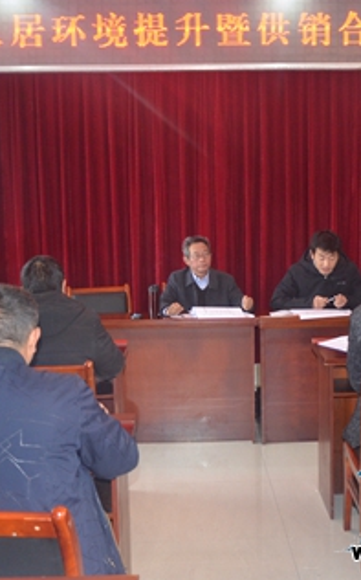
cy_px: 298
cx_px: 229
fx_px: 915
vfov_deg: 35.1
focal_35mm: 58
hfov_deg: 22.3
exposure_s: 1/60
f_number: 3.8
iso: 1600
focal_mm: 24
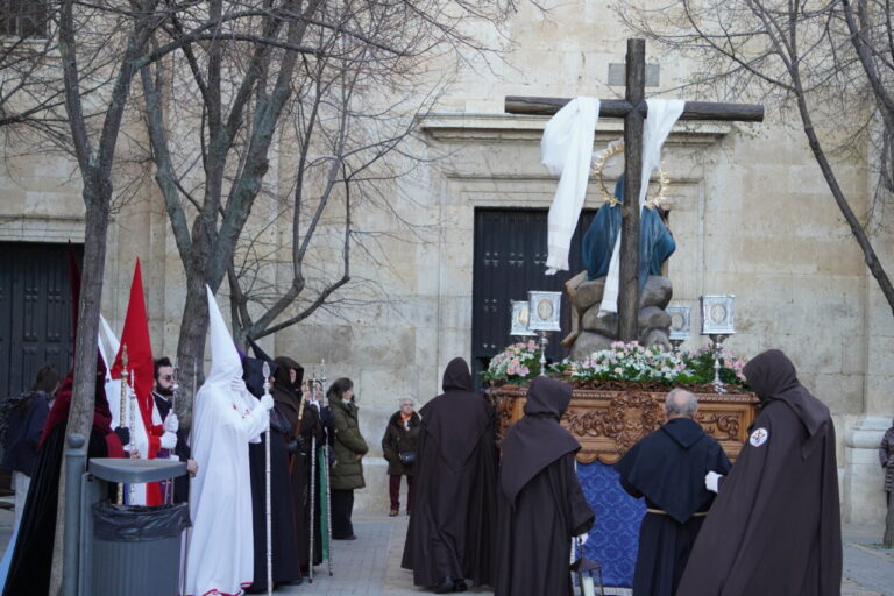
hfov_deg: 24.6
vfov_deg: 16.6
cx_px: 447
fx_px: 2049
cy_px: 298
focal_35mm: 82
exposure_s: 1/160
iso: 800
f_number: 4.5
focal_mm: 55
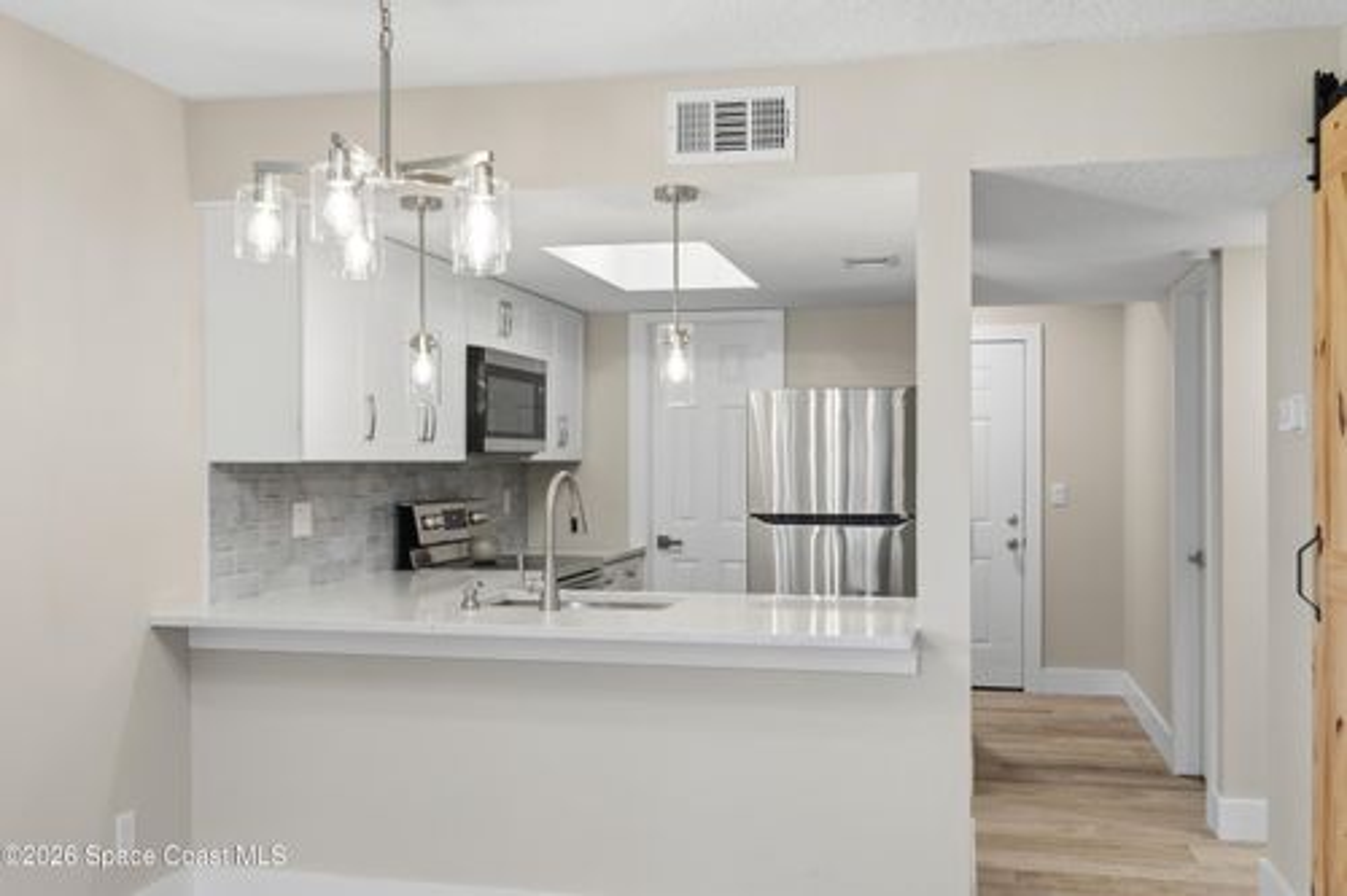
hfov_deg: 54.5
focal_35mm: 35
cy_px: 448
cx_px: 674
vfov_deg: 37.8
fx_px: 1309
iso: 640
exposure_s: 1/125
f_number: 8
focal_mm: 35
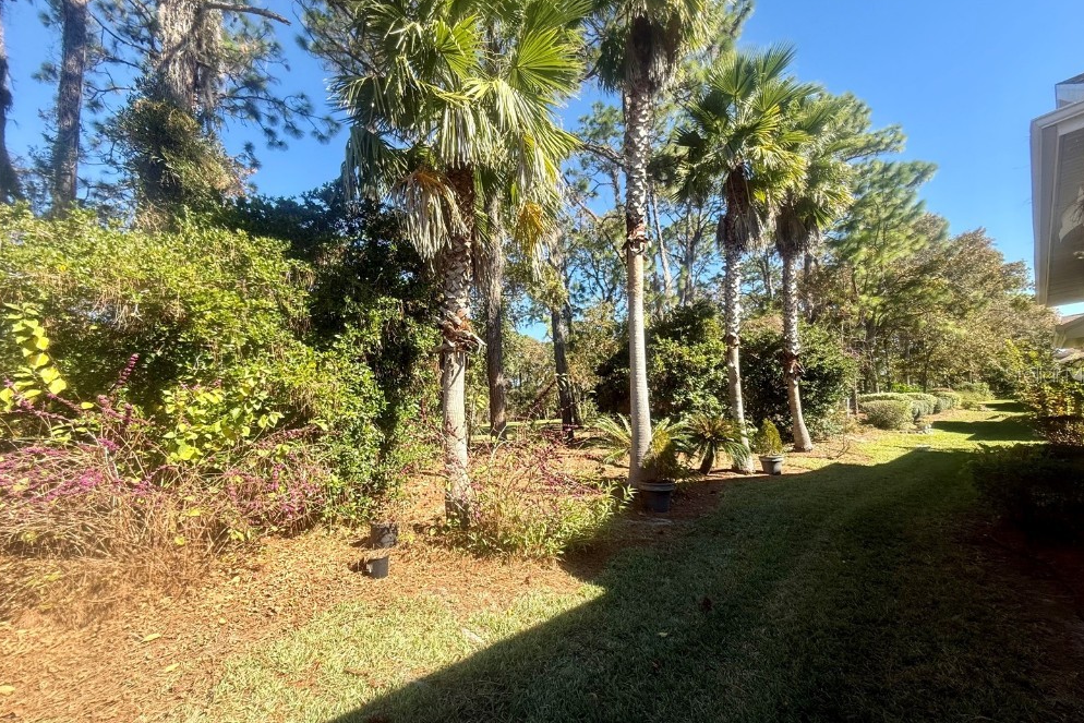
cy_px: 374
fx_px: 452
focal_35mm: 15
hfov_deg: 100.4
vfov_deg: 77.3
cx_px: 550
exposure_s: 1/549
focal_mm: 2.22
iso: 50
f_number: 2.2
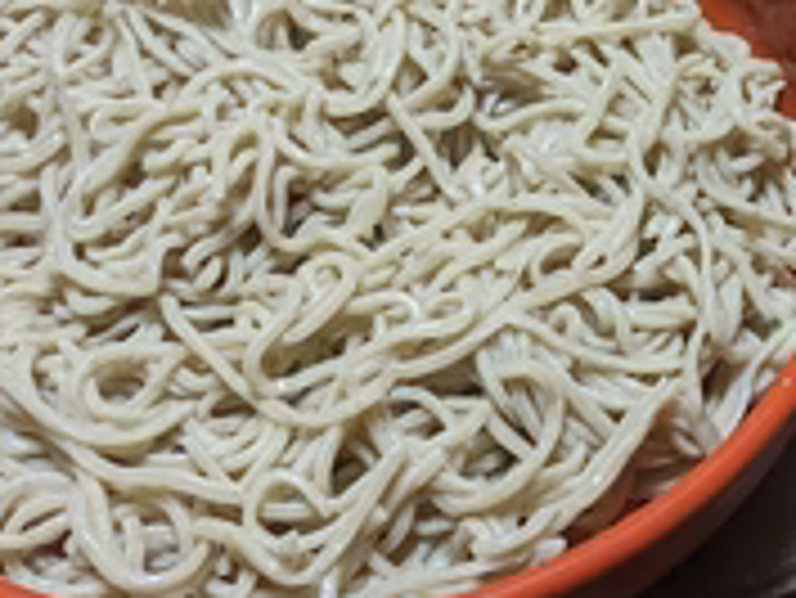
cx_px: 670
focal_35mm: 61
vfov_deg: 23.6
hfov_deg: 30.6
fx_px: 1404
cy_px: 90
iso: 96
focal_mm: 4.38
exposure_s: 1/50
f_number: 1.73
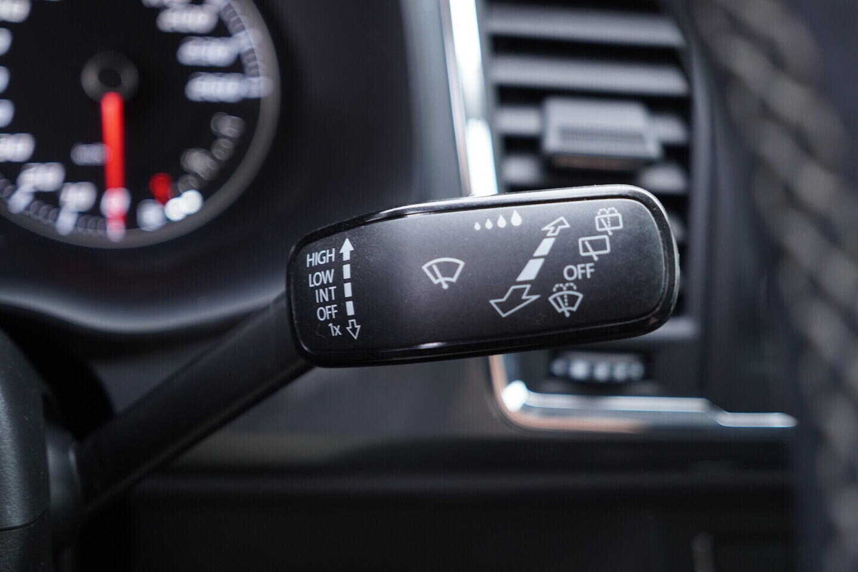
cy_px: 286
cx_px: 429
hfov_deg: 53.1
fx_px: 858
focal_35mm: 36
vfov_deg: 36.9
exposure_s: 1/40
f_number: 2.8
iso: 400
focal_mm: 24
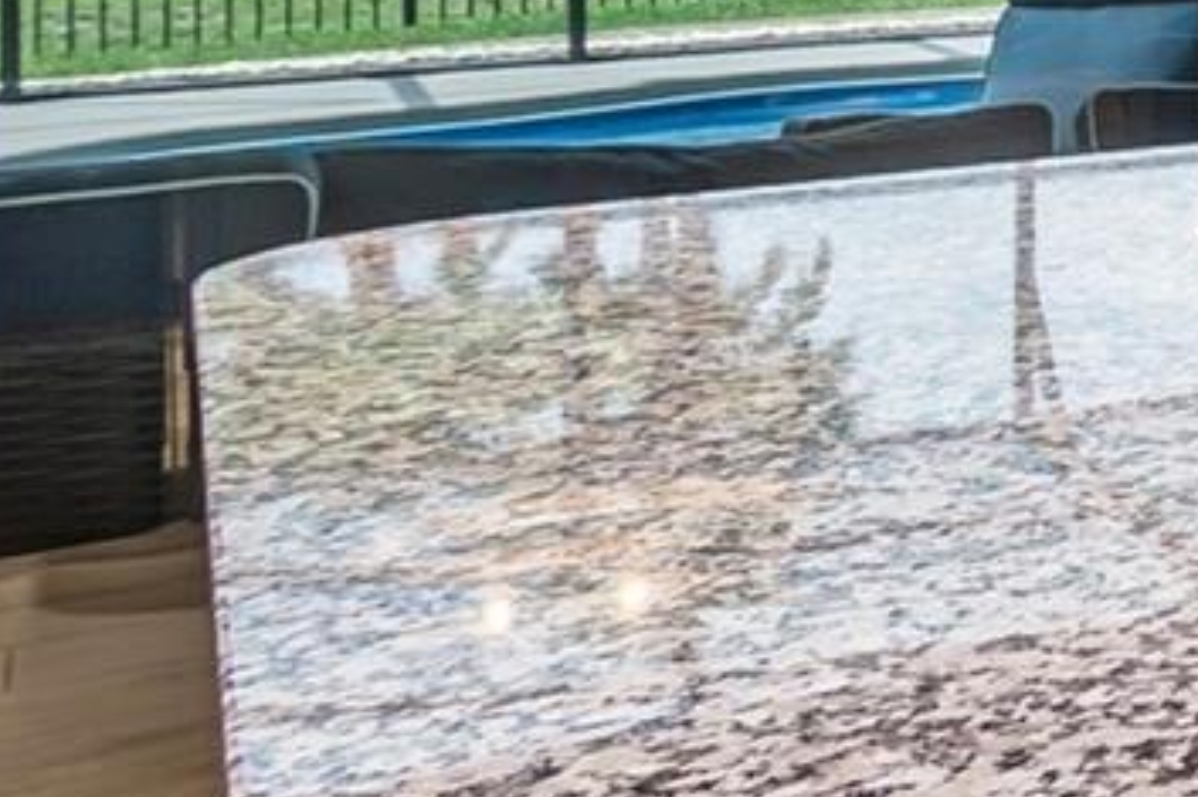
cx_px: 2681
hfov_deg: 16.6
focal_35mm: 68
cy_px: -248
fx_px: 2262
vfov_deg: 18.6
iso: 320
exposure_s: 1/4
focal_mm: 10
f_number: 9
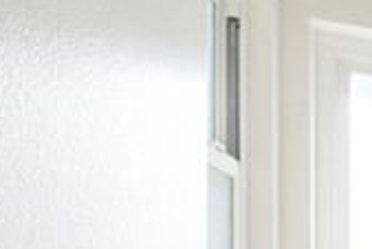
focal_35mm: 53
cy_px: 323
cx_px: 691
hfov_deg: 21.4
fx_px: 548
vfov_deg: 22.8
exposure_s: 1/400
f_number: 10
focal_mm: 14
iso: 200
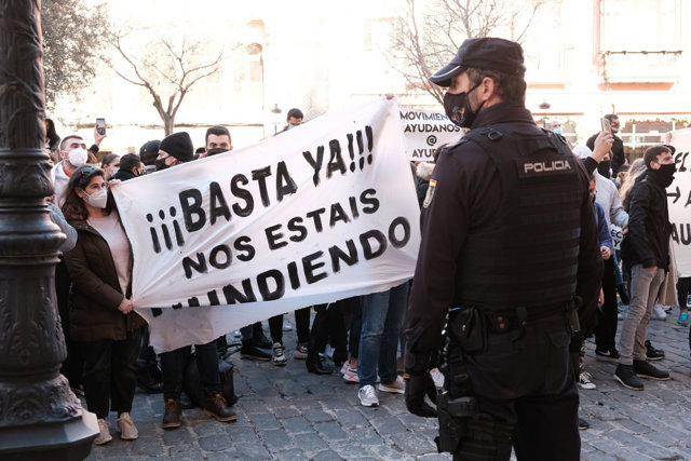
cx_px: 346
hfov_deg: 43.6
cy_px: 230
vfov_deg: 29.9
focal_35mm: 45
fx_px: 864
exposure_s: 1/125
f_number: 4.5
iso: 400
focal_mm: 30.2
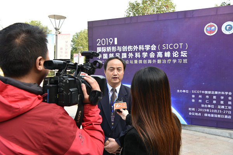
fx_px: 220
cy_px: 78
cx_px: 116
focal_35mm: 34
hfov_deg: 55.8
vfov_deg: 38.9
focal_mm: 34
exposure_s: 1/200
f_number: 7.1
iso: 400
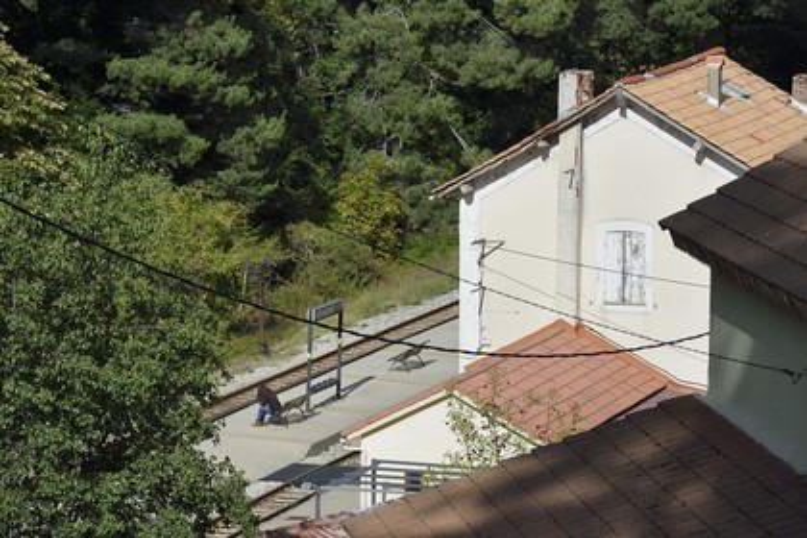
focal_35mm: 200
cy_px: 269
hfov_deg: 10.3
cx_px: 404
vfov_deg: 6.9
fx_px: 4483
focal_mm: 200
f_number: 13
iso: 200
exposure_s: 1/320
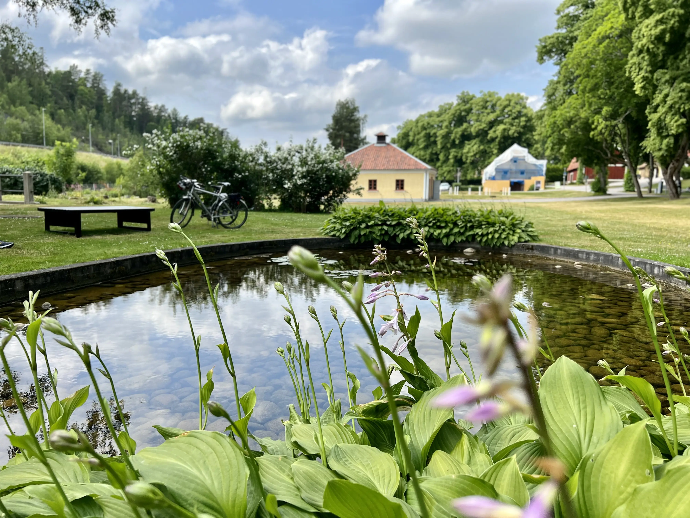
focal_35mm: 26
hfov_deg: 67.3
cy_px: 259
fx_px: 518
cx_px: 345
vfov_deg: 53.1
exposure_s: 1/2841
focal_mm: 5.7
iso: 50
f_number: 1.5
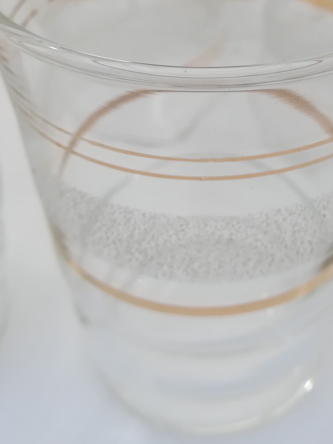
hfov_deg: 29.6
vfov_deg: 37.3
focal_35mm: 49
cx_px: 209
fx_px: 628
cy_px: 78
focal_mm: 3.83
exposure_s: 1/791
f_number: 2.2
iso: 50
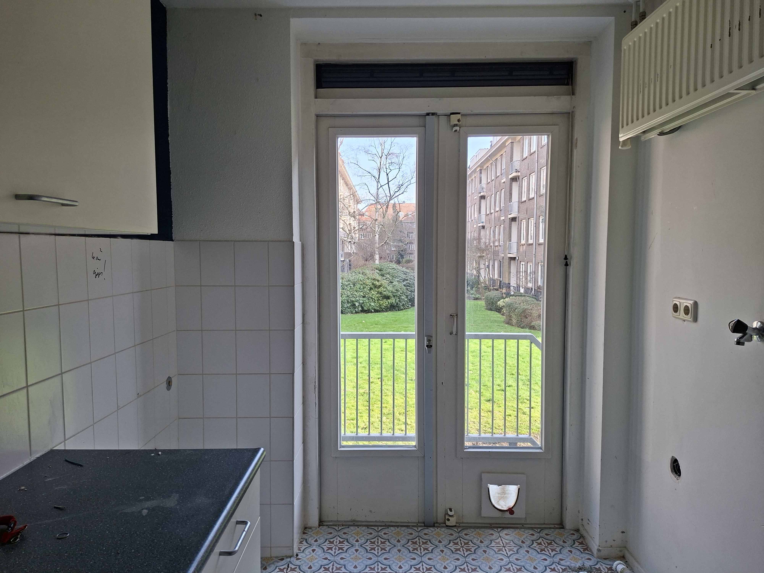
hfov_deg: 73.9
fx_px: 508
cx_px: 382
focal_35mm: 23
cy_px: 286
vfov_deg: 58.9
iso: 50
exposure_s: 1/148
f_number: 1.8
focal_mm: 5.54
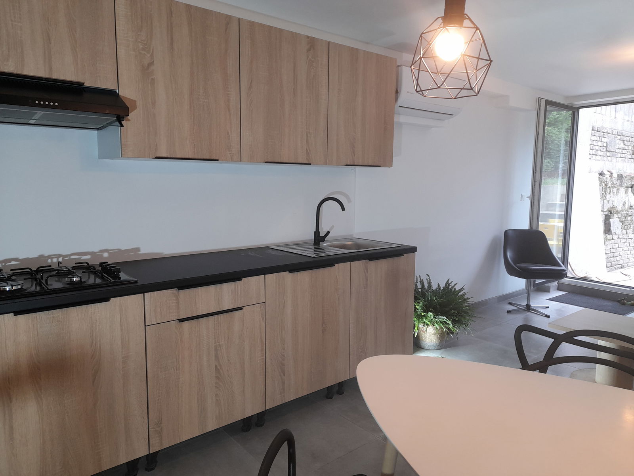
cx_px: 317
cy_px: 238
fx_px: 458
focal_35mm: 25
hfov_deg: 69.4
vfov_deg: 54.9
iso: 100
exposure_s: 1/50
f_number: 2
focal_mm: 4.6
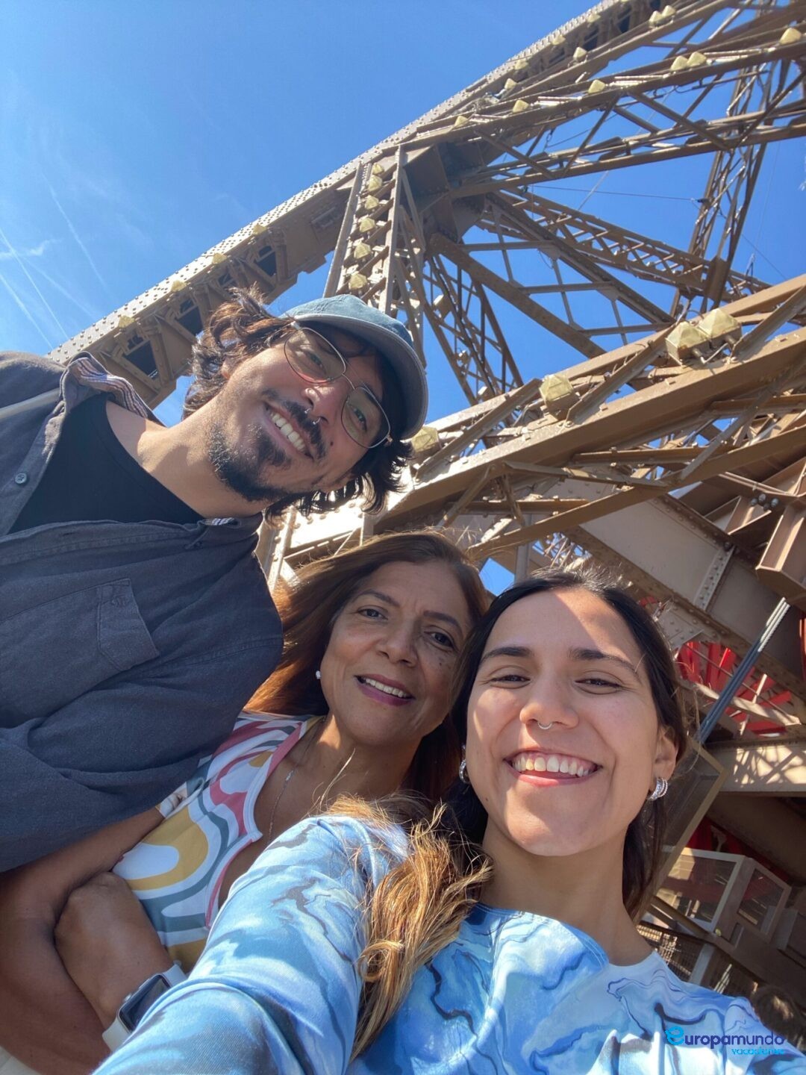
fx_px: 714
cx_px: 403
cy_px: 538
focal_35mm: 23
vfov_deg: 73.9
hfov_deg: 58.9
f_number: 2.2
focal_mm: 2.71
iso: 25
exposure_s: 1/246
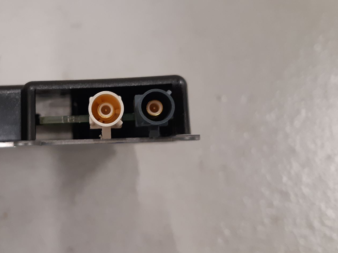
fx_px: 410
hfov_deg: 43.6
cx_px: 91
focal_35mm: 42
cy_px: 123
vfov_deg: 34.3
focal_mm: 3.93
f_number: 1.7
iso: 160
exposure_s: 1/50
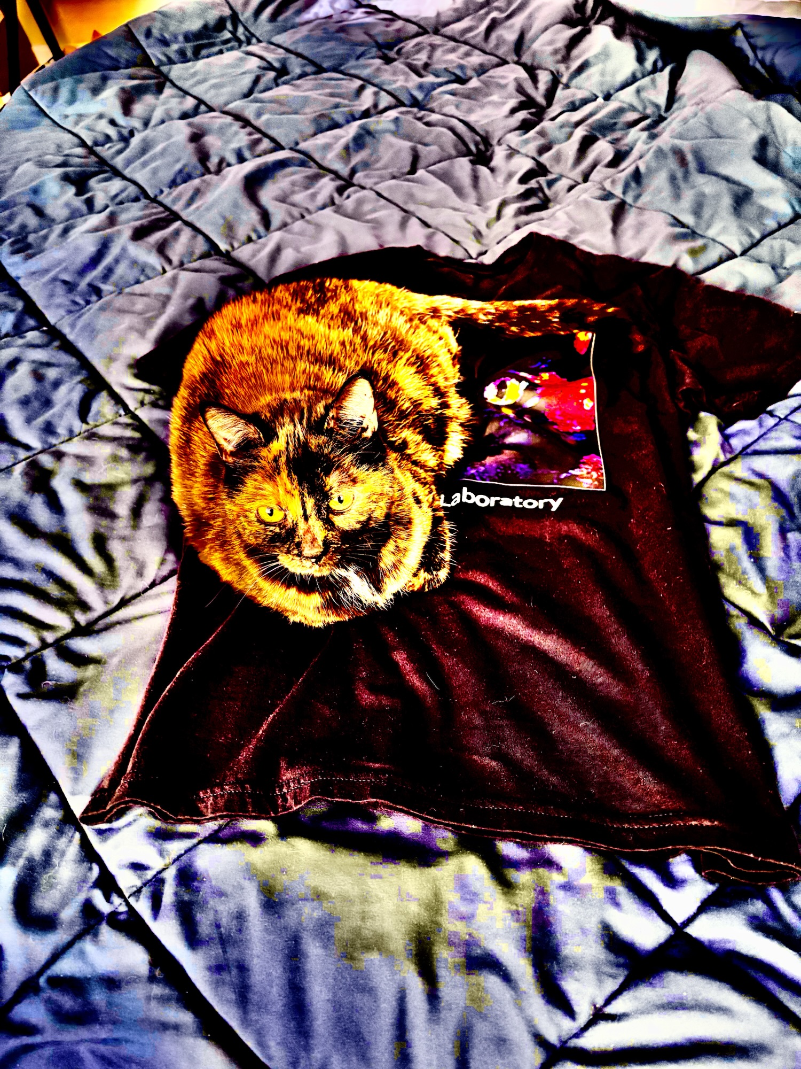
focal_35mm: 26
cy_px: 534
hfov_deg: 53.1
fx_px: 802
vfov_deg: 67.3
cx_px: 400
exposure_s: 1/30
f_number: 1.6
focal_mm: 5.96
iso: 800
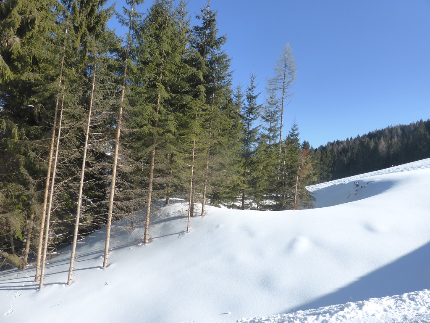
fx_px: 311
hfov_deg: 69.4
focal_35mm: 25
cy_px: 162
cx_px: 215
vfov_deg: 54.9
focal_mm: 4.3
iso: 200
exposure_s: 1/640
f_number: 5
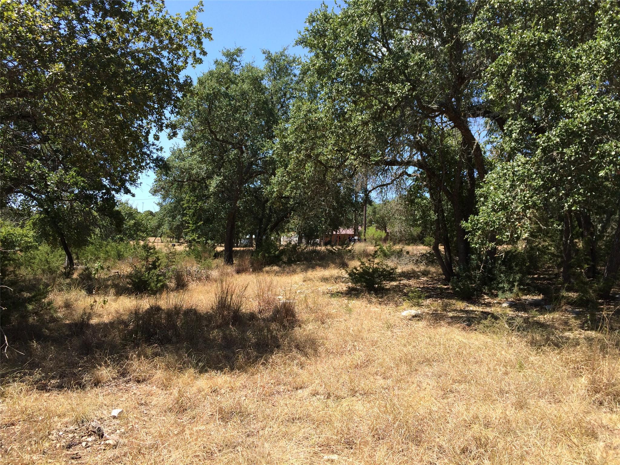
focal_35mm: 29
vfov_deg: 48.2
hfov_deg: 61.7
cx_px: 310
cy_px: 232
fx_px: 519
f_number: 2.2
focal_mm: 4.15
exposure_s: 1/954
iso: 32
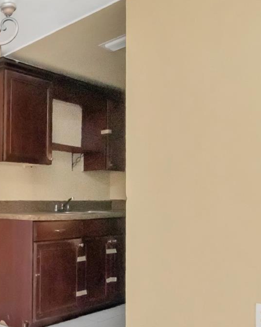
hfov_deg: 31.3
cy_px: 207
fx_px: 387
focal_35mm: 40
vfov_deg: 45.4
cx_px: -53
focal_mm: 12
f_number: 13
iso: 1250
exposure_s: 1/250
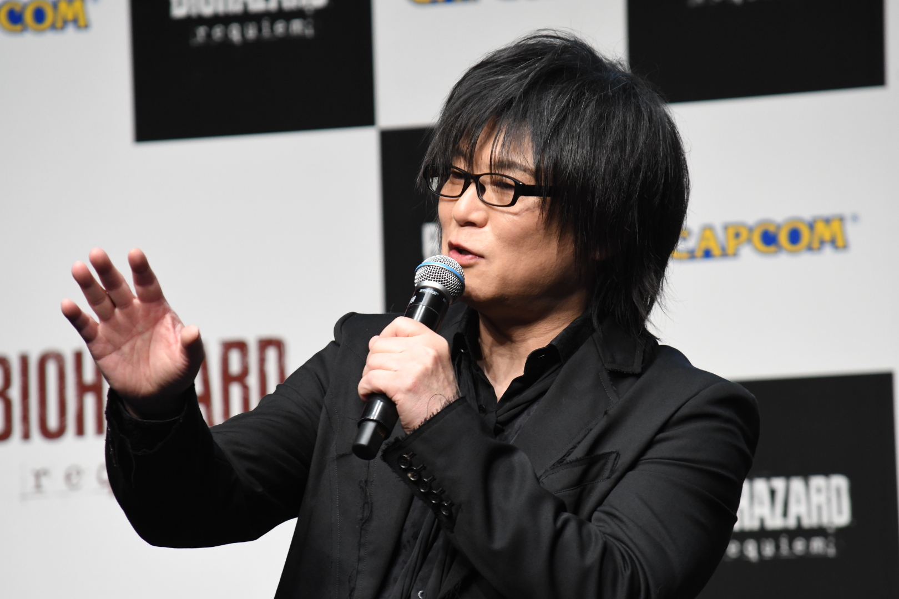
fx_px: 10113
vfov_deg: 3.4
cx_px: 450
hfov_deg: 5.1
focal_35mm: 405
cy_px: 300
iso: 1600
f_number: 8
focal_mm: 270
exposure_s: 1/50
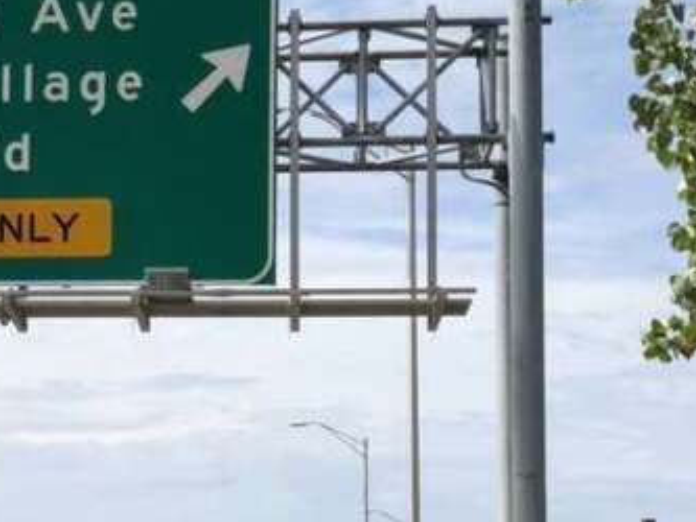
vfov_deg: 11.8
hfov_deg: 15.3
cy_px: 484
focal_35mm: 125
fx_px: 2514
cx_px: -96
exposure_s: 1/1389
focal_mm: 6
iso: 16
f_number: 2.4
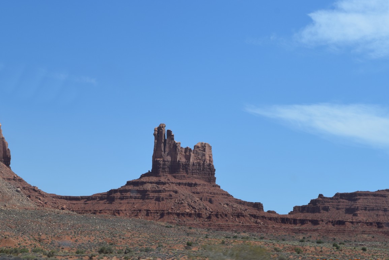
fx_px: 1044
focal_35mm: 97
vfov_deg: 14.2
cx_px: 195
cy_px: 135
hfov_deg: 21.1
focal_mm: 55
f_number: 9
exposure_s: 1/320
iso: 200
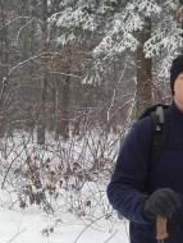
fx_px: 513
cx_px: 175
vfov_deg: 26.6
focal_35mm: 73
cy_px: 110
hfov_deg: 19.7
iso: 70
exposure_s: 1/100
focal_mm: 3.3
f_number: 2.2
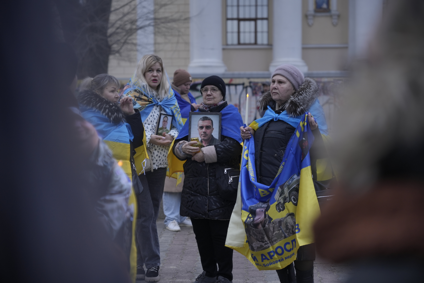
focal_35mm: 70
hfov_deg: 28.8
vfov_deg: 19.5
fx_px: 824
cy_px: 142
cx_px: 212
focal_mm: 70
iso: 250
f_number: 2.8
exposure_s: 1/100
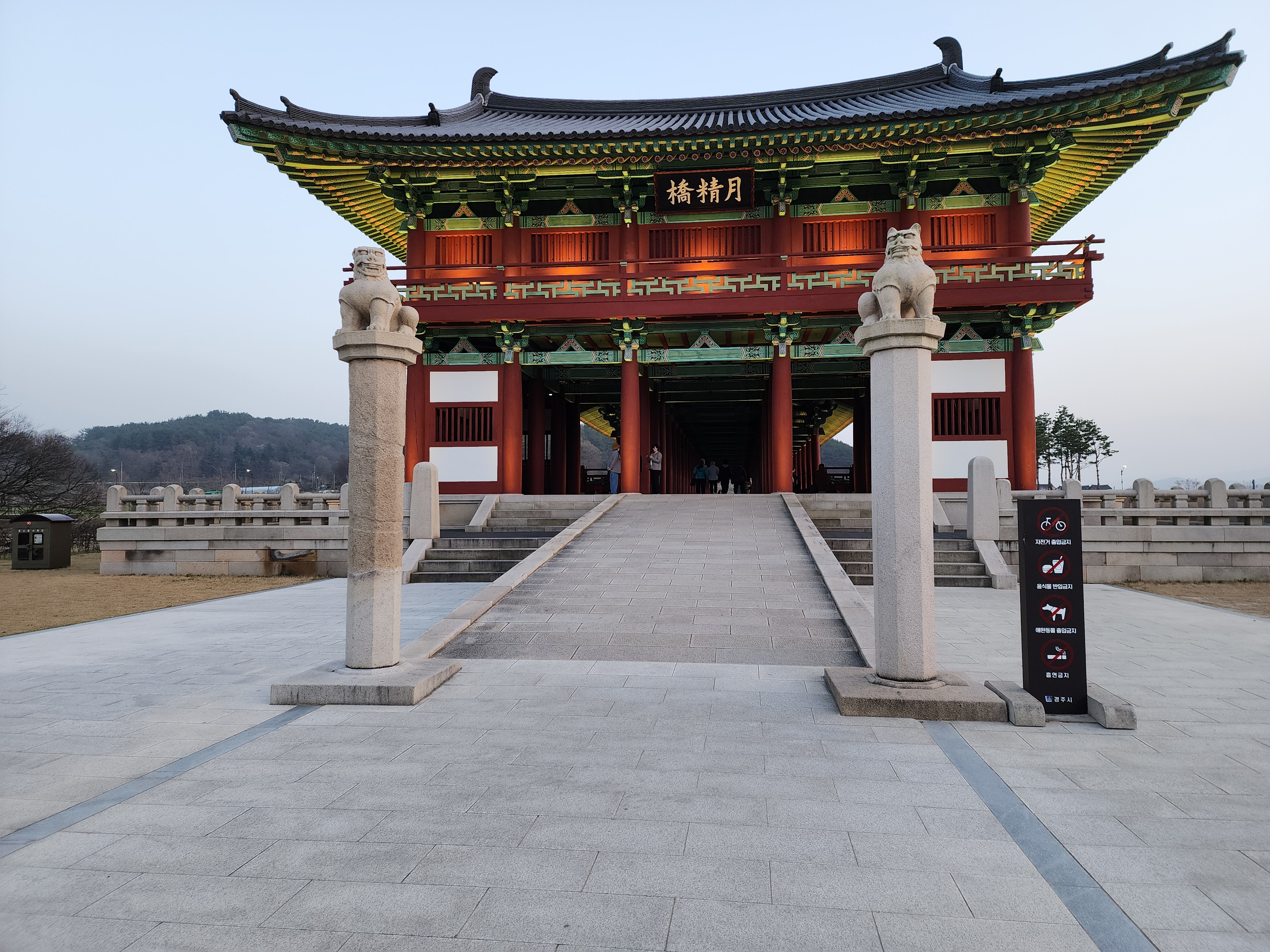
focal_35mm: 23
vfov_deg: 58.9
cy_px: 476
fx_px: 844
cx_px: 635
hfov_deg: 73.9
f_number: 1.8
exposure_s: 1/180
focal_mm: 6.4
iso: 100
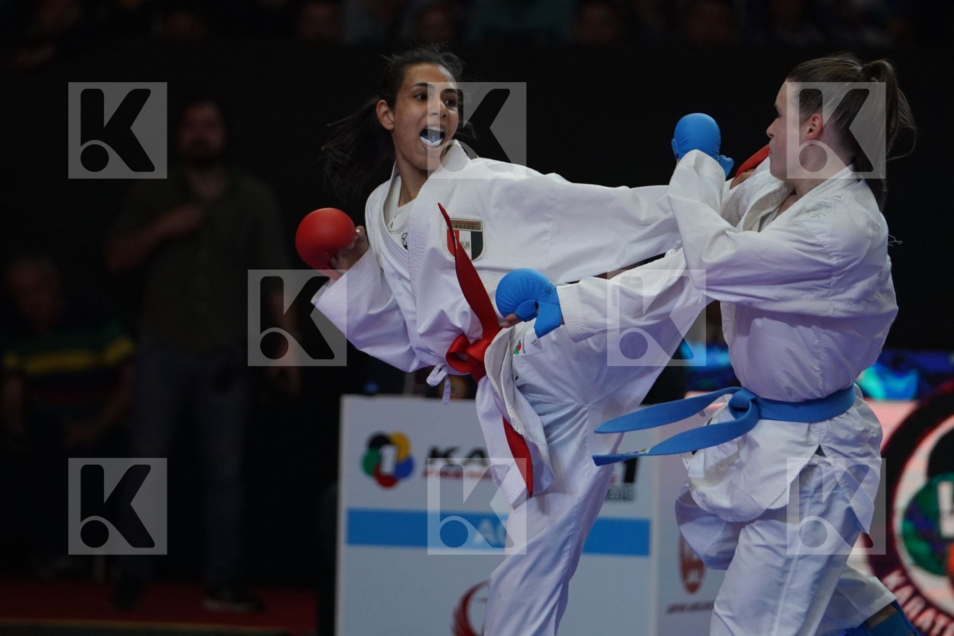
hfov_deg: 8.2
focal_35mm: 252
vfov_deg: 5.5
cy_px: 318
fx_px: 6677
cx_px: 477
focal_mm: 168
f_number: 2.8
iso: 2500
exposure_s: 1/1000
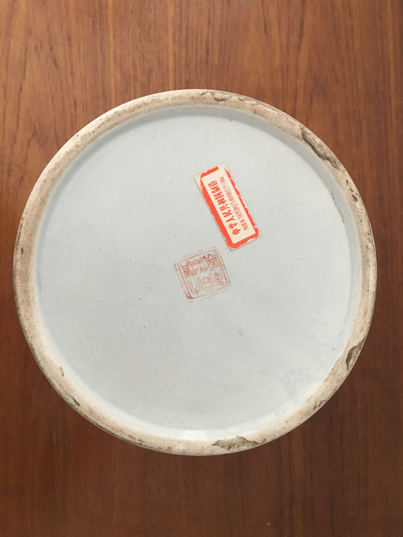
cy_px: 268
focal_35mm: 29
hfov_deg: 48.2
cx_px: 202
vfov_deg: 61.7
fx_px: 450
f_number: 2.2
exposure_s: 1/33
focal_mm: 4.15
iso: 200
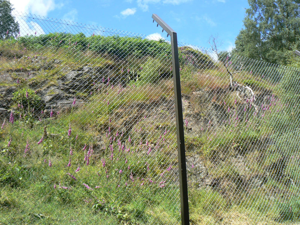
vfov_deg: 39.7
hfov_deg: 51.4
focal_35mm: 36
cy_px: 112
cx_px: 150
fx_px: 312
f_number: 5.6
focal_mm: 6
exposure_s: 1/320
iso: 80
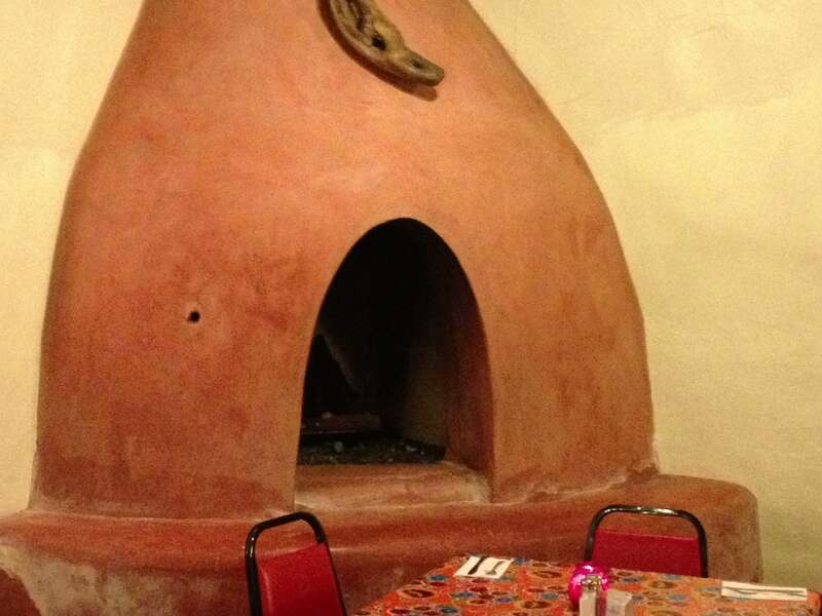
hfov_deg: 52.6
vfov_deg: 40.7
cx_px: 411
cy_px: 308
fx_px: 831
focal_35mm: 35
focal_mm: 4.28
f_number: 2.4
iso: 500
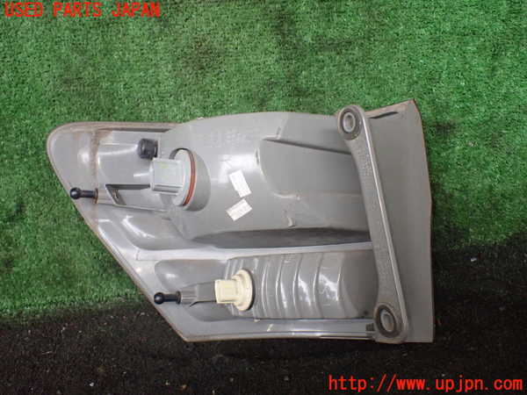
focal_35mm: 30
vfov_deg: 46.8
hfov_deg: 60.0
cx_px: 264
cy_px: 198
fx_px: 457
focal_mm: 5.4
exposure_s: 1/100
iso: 800
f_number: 2.3
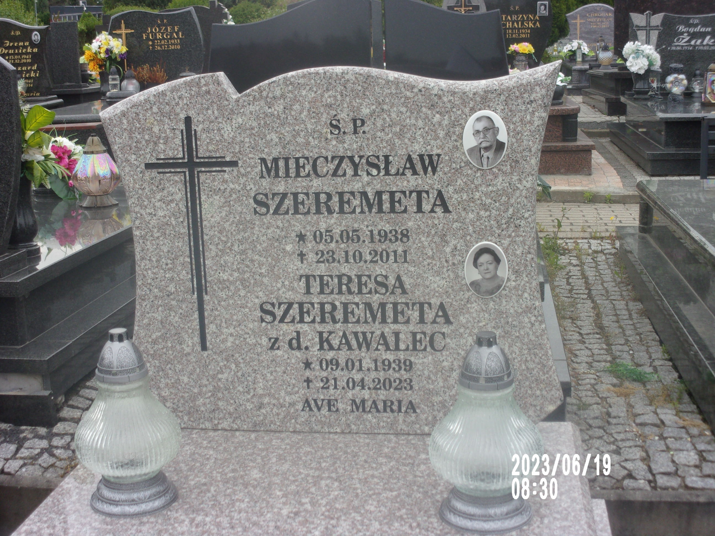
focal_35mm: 53
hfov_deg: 36.2
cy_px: 268
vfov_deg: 27.5
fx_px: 1095
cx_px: 358
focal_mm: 9.5
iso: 80
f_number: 4.9
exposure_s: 1/200
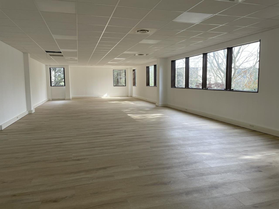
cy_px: 104
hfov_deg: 67.3
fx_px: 210
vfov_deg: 53.1
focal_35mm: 26
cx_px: 140
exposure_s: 1/121
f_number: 1.6
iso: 40
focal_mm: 4.2
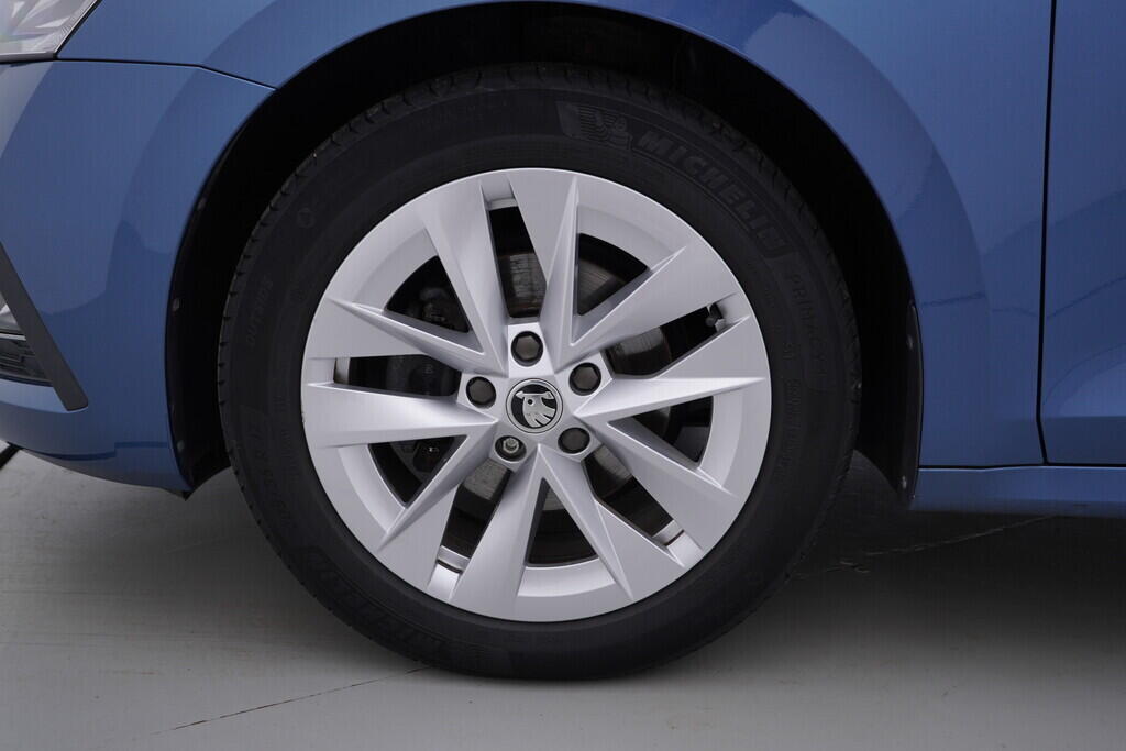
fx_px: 1126
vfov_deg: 36.9
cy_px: 376
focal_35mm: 36
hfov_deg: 53.1
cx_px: 563
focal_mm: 24
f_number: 4
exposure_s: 1/80
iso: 125
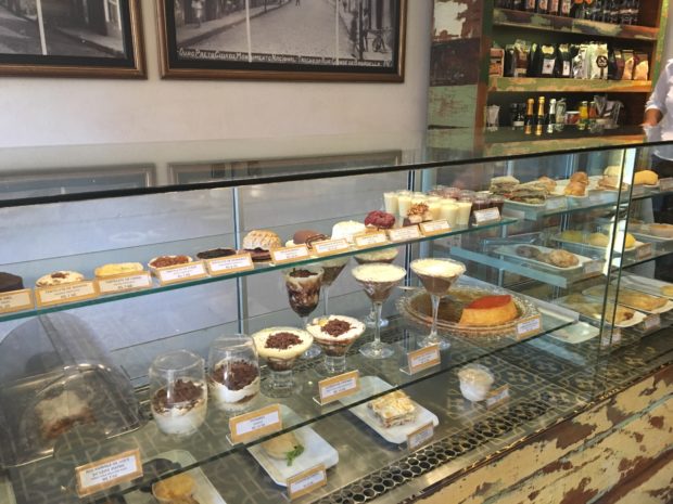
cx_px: 336
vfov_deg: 48.2
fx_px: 564
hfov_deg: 61.7
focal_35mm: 29
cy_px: 252
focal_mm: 4.15
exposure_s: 1/30
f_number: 2.2
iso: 125
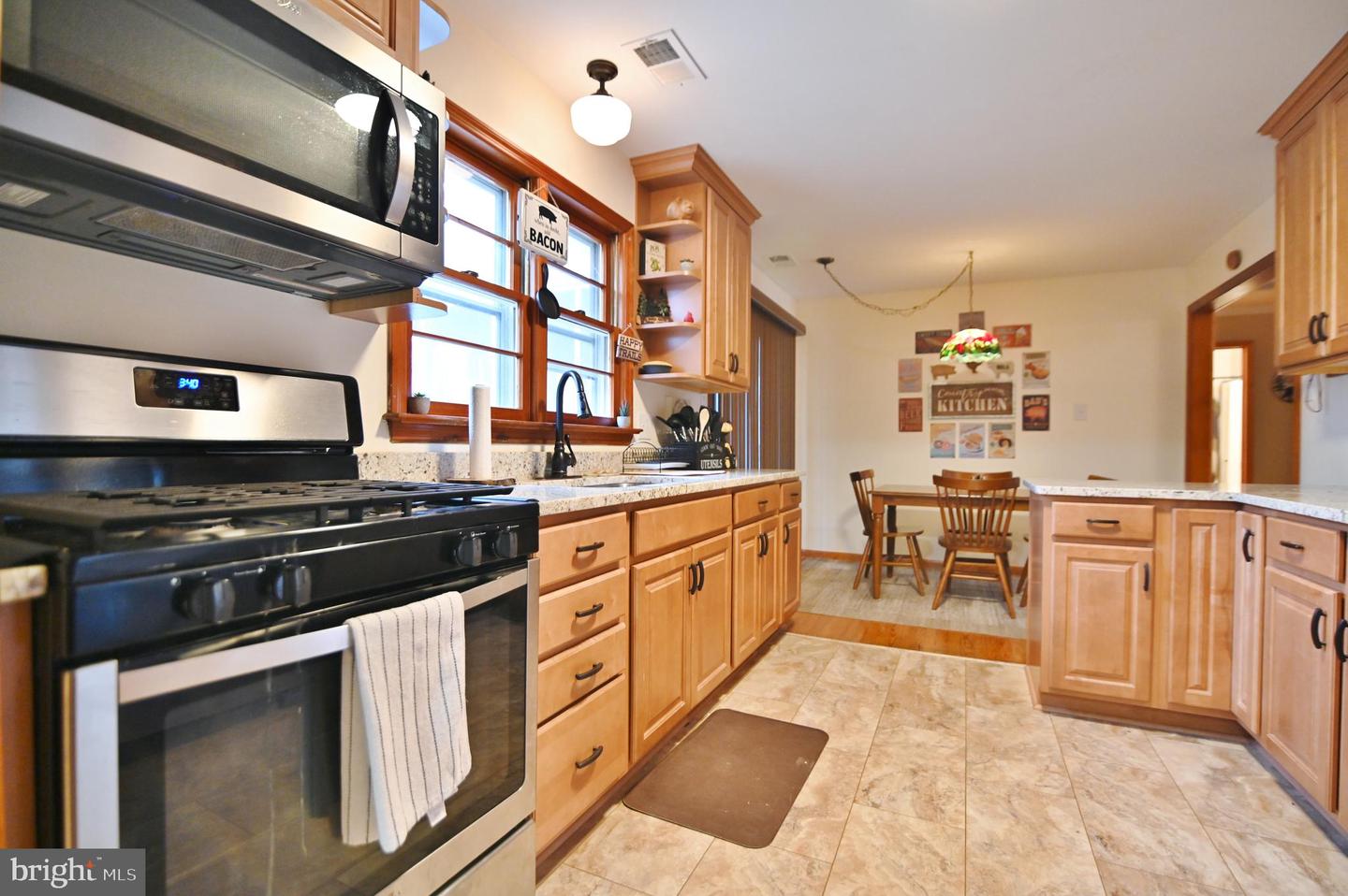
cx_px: 674
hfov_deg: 96.8
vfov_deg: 73.7
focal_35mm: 16
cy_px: 448
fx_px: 599
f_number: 2.8
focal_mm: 16
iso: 2000
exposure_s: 1/125
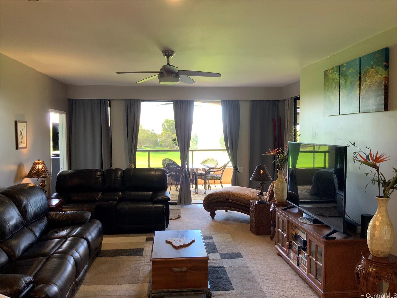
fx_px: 333
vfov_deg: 48.2
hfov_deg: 61.7
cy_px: 149
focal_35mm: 29
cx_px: 198
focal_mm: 3
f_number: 1.8
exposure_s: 1/58
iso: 100
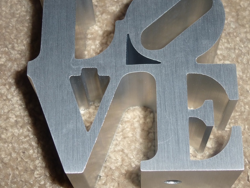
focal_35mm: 75
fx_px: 542
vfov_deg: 19.6
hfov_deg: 26.0
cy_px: 86
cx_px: 140
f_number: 4.5
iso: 100
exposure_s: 1/60
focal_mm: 10.9
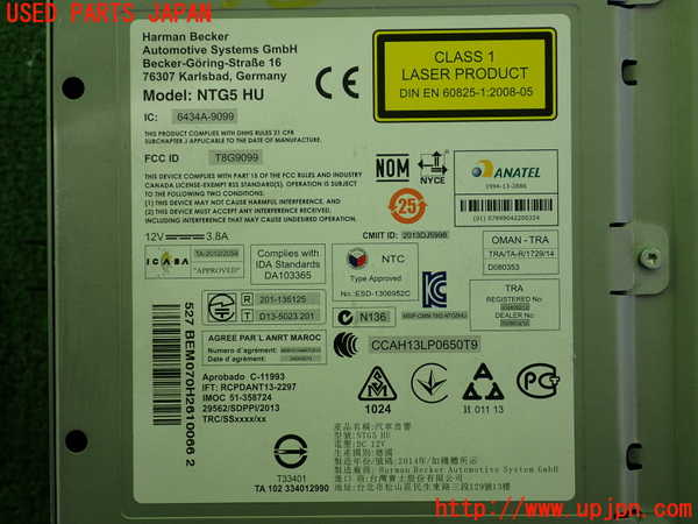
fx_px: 887
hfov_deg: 42.9
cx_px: 349
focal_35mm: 44
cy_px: 262
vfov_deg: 32.9
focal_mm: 7.84
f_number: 2.9
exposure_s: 1/125
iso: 125
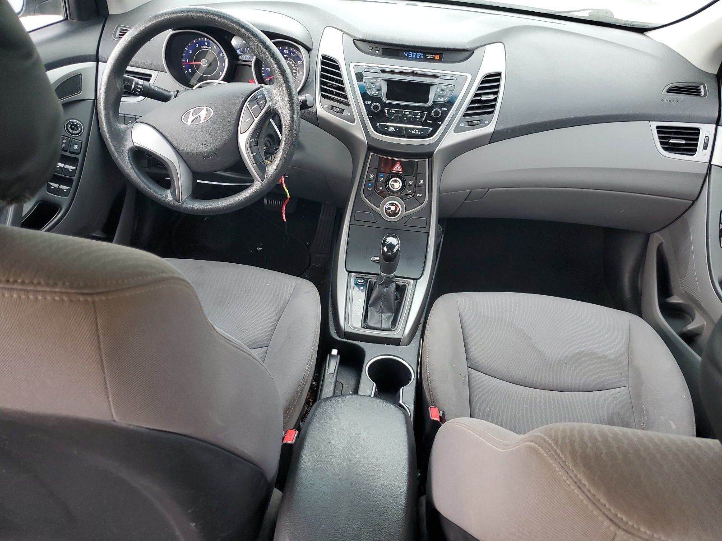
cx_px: 361
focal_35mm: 26
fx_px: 542
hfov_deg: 67.3
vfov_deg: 53.1
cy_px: 270
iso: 78
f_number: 1.5
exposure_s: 1/60.2
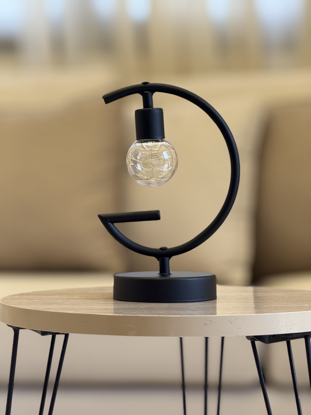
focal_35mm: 120
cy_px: 208
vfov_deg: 16.4
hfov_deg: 12.3
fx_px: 1437
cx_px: 156
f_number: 2.8
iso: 100
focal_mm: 15.66
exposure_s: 1/100
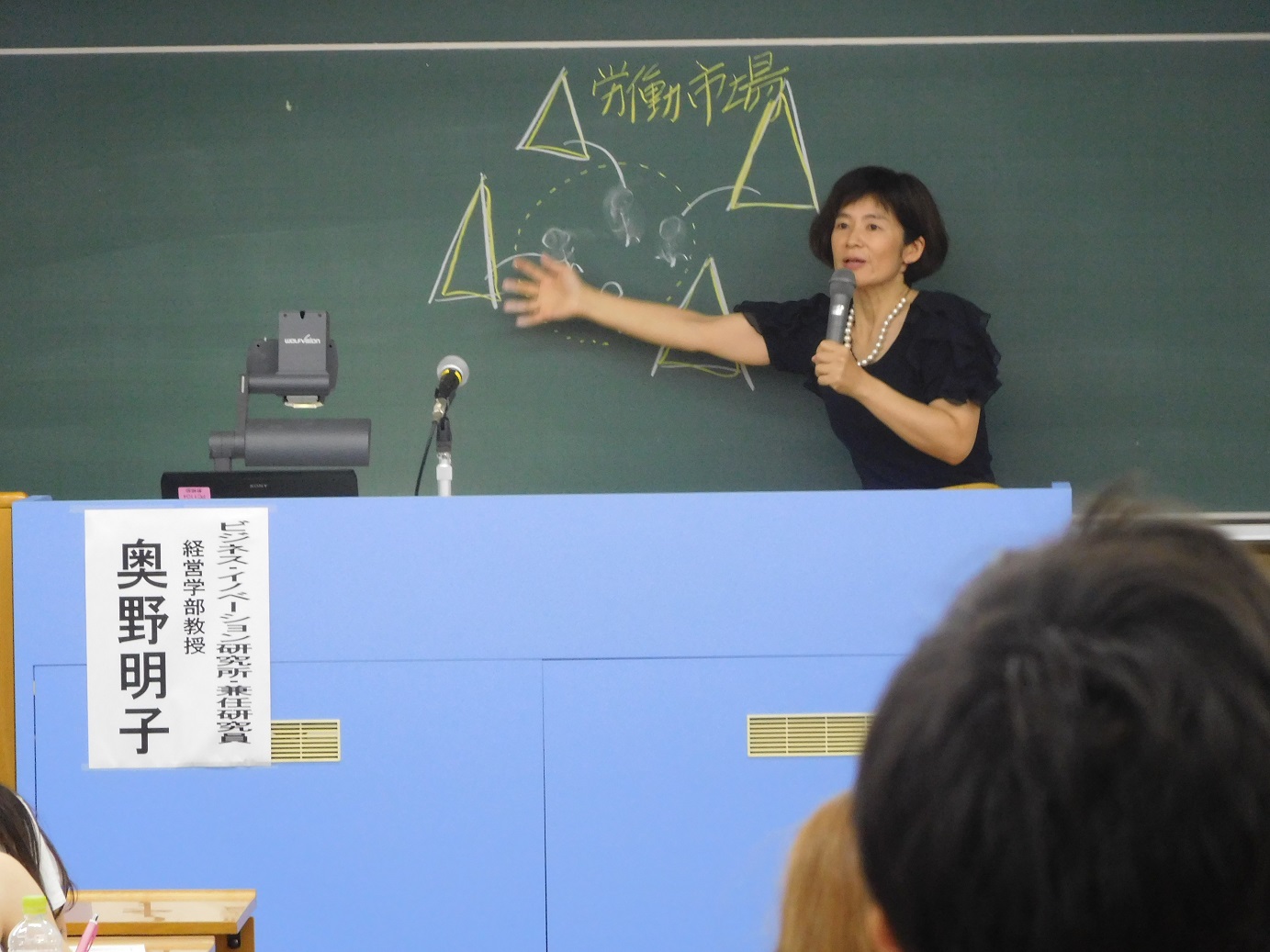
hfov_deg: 7.9
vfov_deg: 5.9
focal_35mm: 250
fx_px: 9171
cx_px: 635
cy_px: 476
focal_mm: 44.6
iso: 640
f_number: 5.7
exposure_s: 1/30
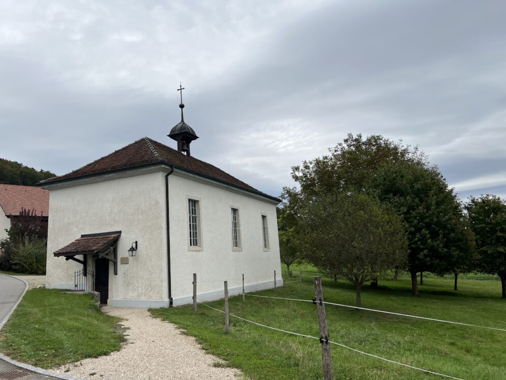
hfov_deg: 65.3
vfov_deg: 51.4
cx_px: 244
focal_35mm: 27
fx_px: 395
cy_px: 196
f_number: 1.5
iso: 50
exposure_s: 1/833
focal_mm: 5.7
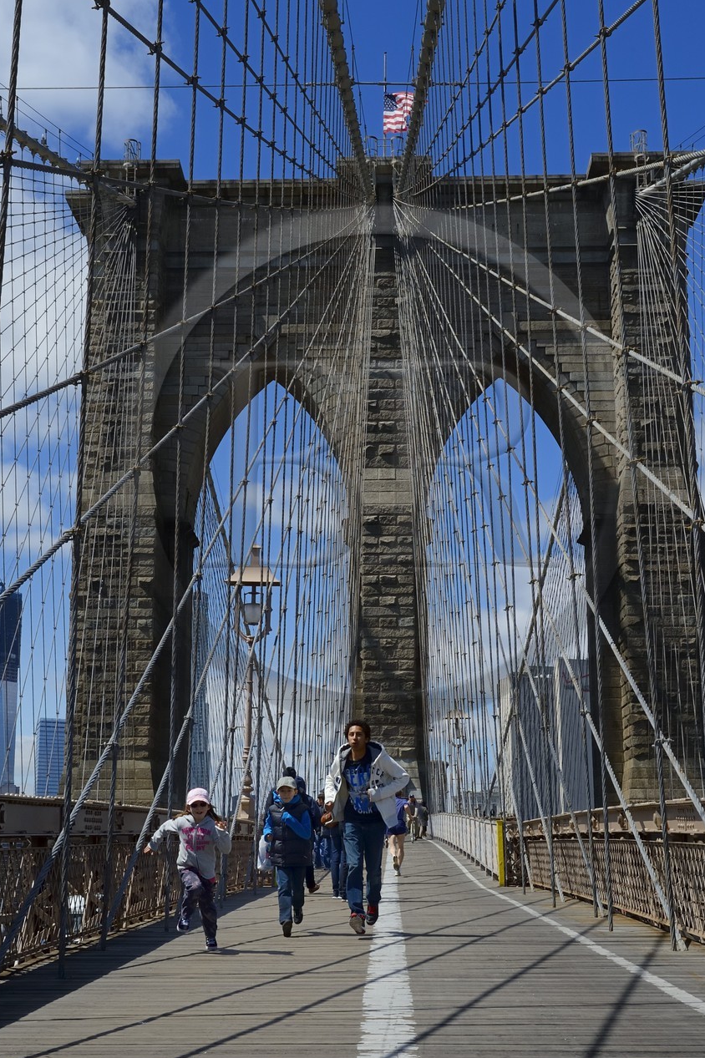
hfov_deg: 28.1
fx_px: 1411
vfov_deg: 41.1
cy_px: 466
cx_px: 379
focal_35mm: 48
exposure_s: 1/400
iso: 400
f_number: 16
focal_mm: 38
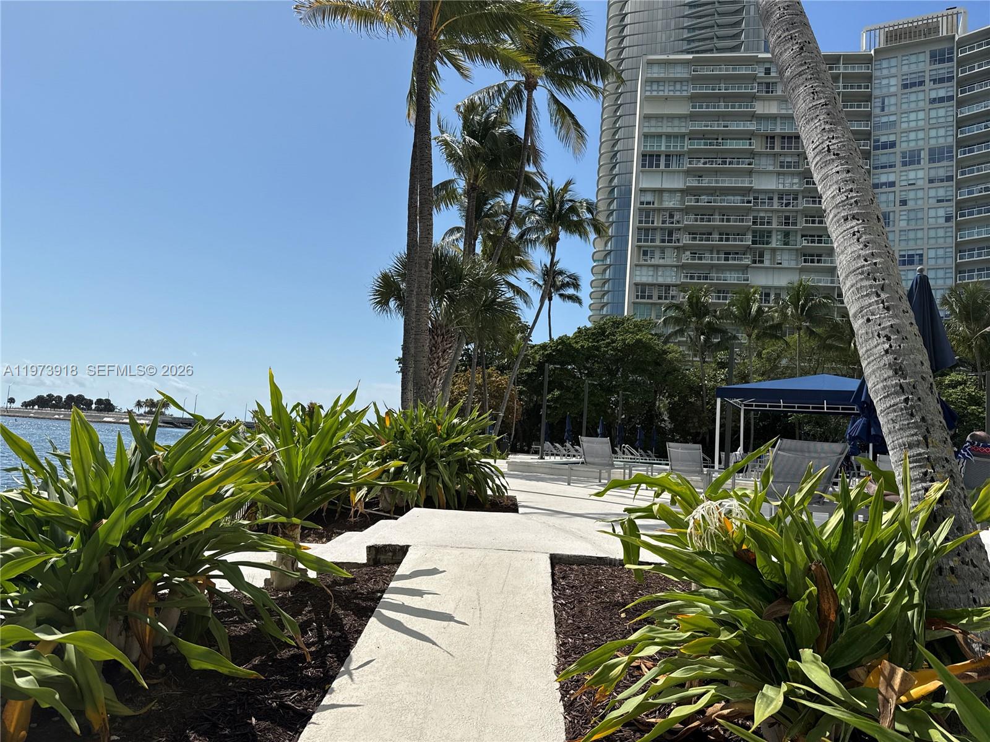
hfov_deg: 71.6
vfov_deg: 56.8
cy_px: 371
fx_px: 686
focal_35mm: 24
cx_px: 495
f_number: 1.78
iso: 80
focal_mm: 6.76
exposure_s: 1/10309
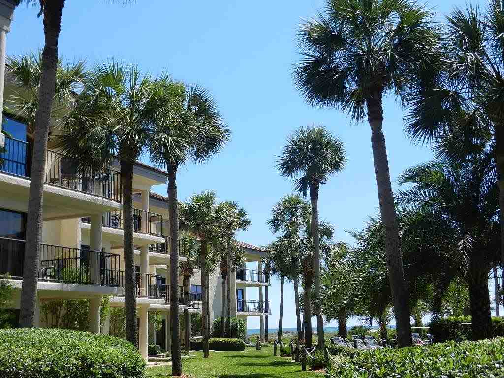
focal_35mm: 45
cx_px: 252
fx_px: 655
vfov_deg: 32.2
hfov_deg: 42.1
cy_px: 189
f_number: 4.2
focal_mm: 8.2
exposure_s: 1/800
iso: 160
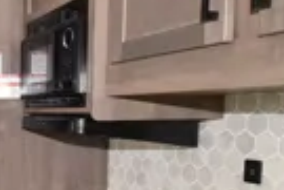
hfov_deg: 28.2
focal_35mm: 50
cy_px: 150
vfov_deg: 26.5
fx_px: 394
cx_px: -128
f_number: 5.6
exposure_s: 1/125
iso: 800
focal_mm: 10
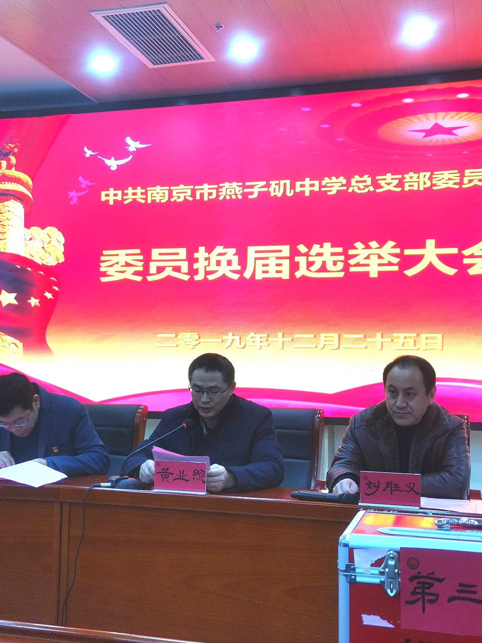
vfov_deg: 42.9
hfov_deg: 32.9
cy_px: 322
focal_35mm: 44
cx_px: 241
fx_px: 817
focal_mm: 4.75
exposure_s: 1/100
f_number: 1.8
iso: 100
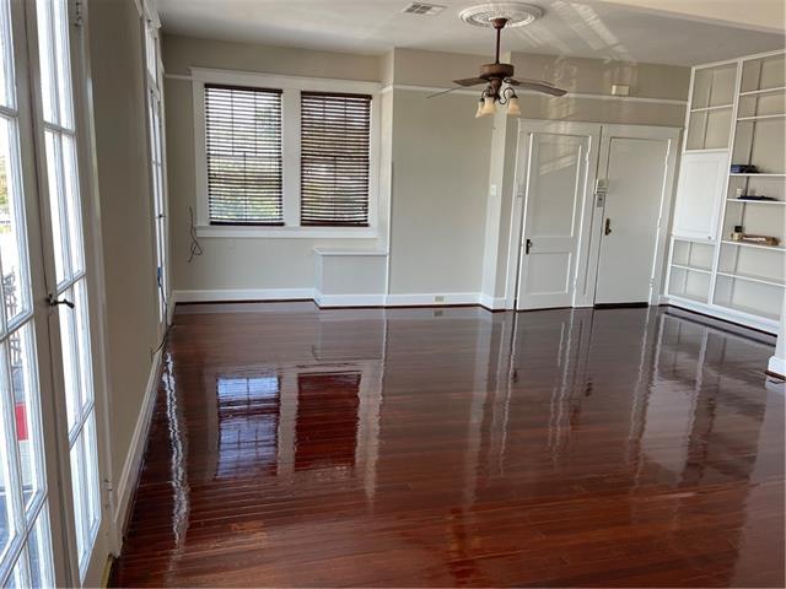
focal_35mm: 25
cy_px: 294
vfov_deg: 54.9
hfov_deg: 69.4
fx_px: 568
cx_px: 393
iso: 80
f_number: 1.6
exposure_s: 1/121
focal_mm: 5.1
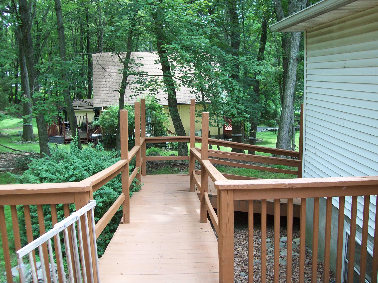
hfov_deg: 51.4
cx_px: 189
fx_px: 393
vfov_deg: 39.7
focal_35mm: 36
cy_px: 142
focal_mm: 6
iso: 80
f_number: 2.7
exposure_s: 1/84.8
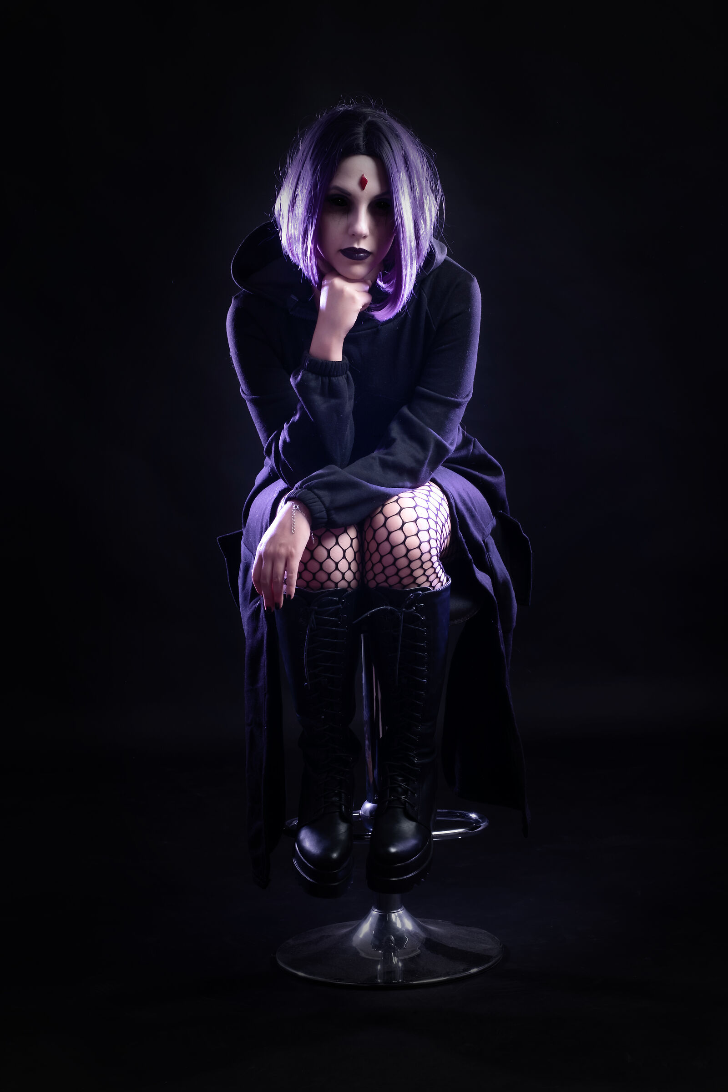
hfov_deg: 20.6
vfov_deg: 30.5
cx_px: 364
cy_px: 546
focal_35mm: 66
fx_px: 2002
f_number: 8
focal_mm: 44.1
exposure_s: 1/125
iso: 125
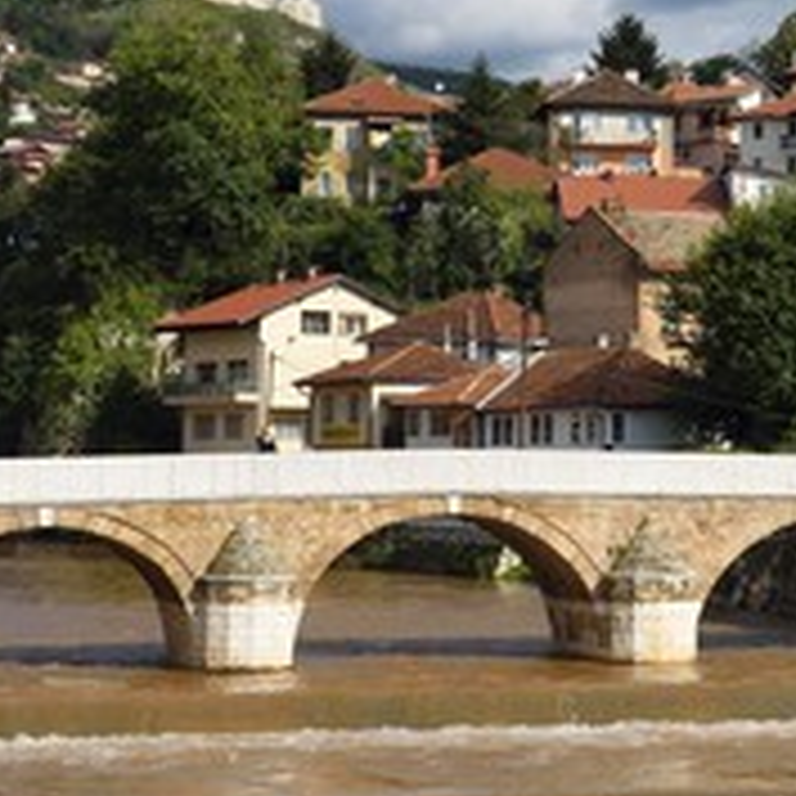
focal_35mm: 113
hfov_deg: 15.2
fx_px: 2940
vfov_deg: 15.4
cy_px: 247
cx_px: 715
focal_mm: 56
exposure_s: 1/250
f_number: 14
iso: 200
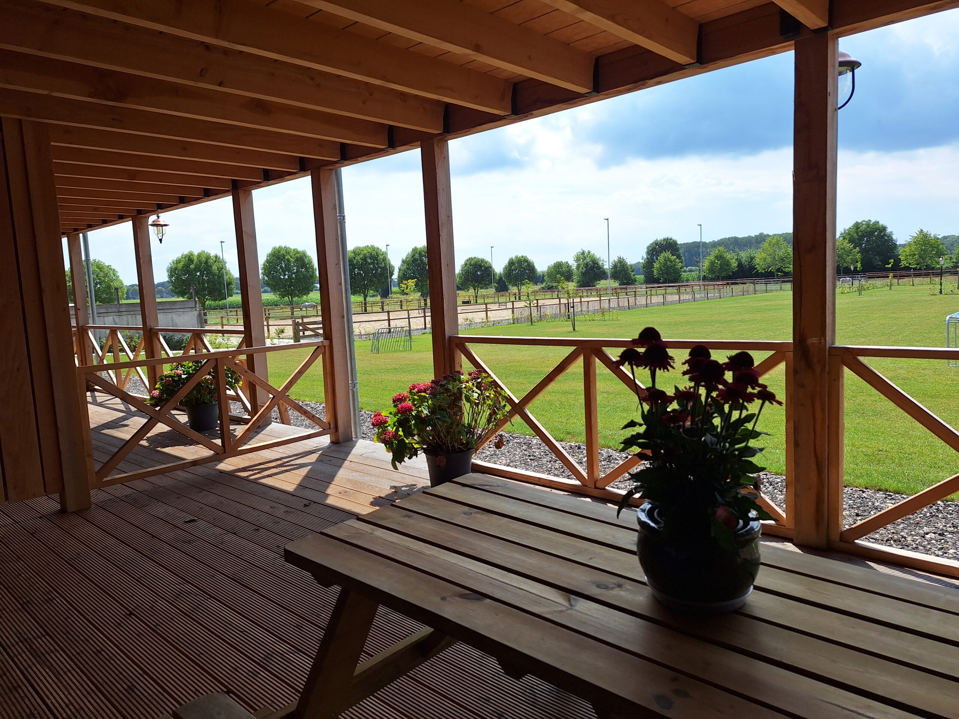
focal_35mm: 23
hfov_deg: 73.9
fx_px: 637
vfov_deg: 58.9
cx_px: 480
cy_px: 360
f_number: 1.8
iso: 40
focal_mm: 5.54
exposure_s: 1/2899
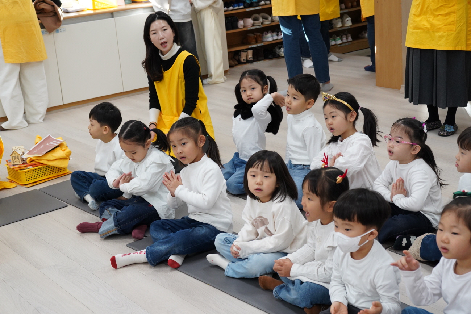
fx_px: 785
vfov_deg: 22.6
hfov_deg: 33.4
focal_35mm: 60
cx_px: 236
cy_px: 157
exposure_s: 1/80
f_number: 7.1
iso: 2500
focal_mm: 60
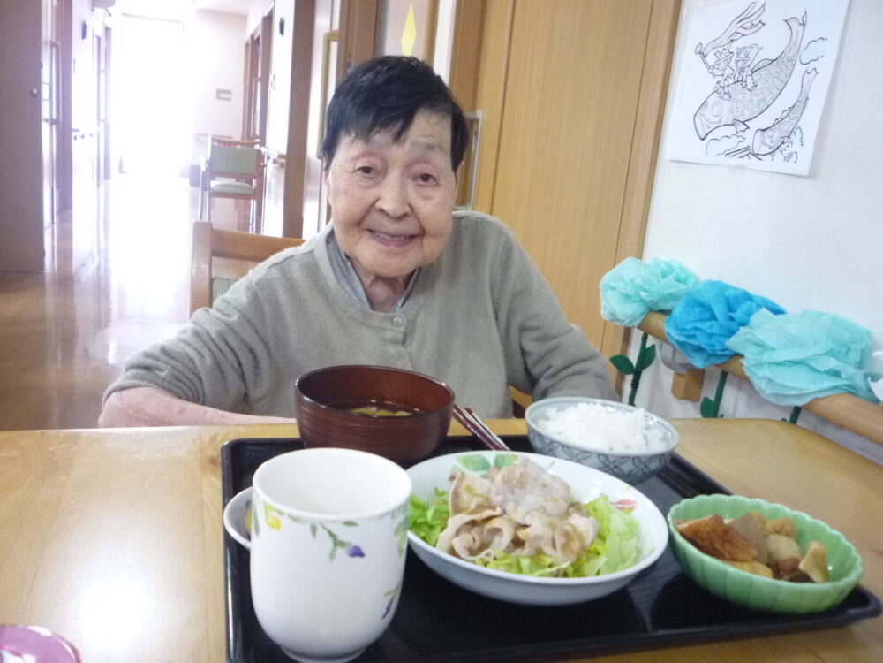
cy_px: 332
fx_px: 765
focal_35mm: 30
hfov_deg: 60.0
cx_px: 442
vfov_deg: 46.8
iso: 400
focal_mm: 5.2
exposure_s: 1/20
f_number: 3.3
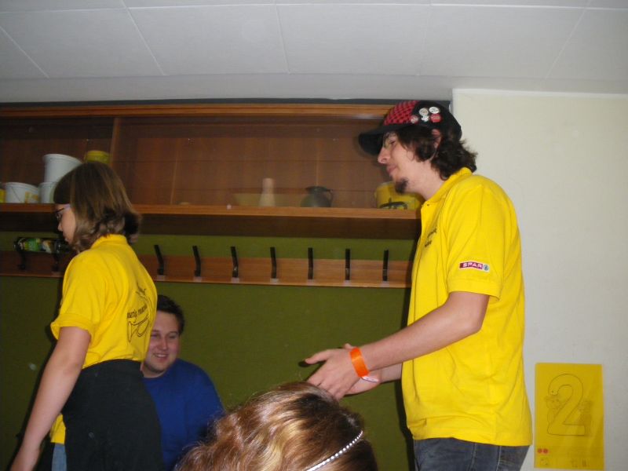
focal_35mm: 36
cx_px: 314
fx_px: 653
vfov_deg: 39.7
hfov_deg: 51.4
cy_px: 236
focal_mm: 6.3
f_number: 3.5
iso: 400
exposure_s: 1/50
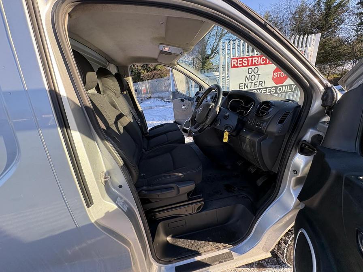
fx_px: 147
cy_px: 136
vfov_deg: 85.7
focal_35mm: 14
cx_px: 182
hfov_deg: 102.1
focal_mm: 2.22
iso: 64
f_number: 2.2
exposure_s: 1/160
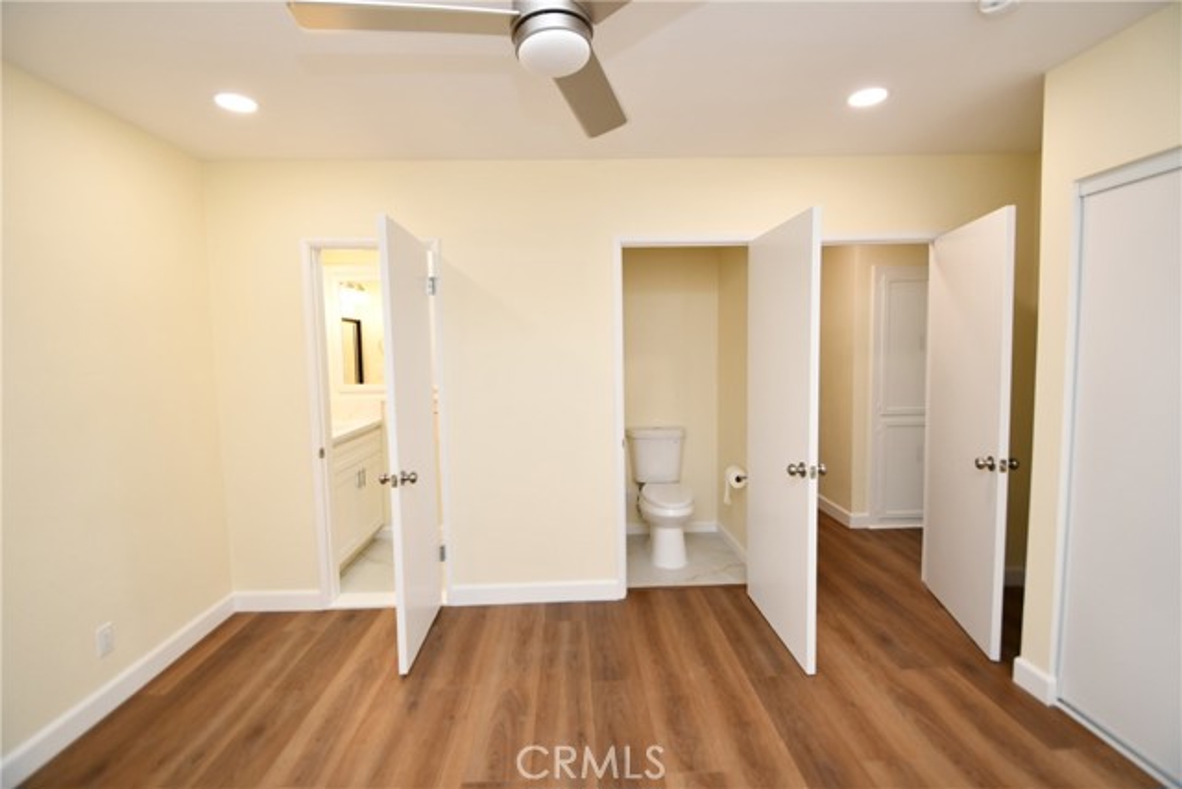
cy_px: 394
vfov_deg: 77.4
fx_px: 493
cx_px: 591
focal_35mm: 15
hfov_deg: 100.4
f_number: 4
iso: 250
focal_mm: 10
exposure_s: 1/60
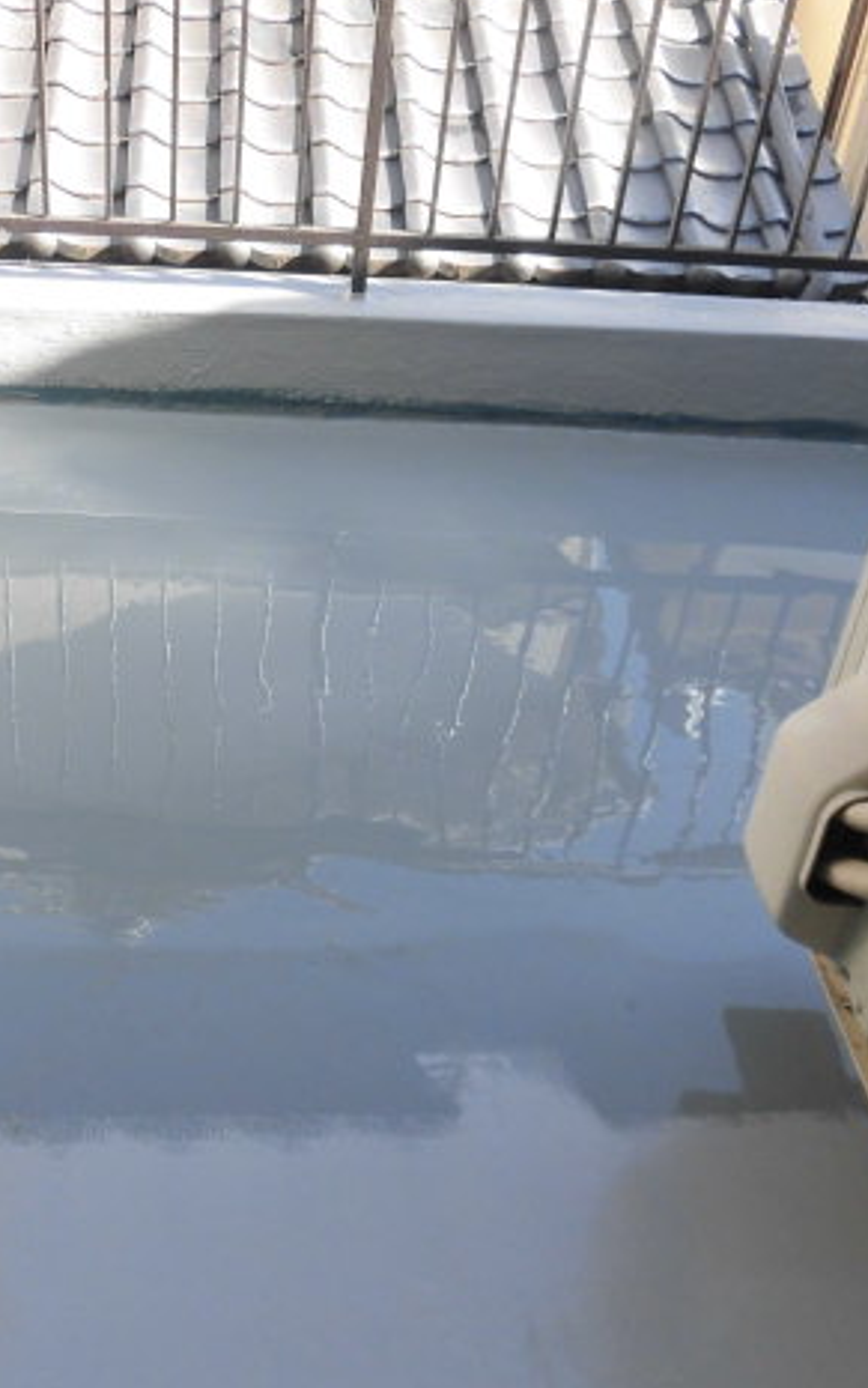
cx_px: 277
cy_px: 698
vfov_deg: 55.3
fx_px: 1323
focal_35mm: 35
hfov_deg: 35.9
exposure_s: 1/200
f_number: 3.1
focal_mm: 4.3
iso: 100
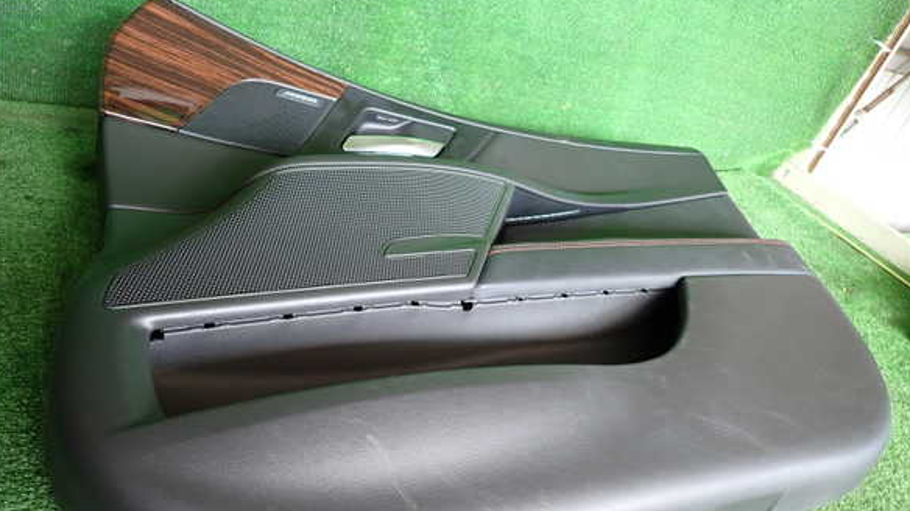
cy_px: 302
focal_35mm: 28
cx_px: 447
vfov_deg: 41.3
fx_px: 675
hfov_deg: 67.9
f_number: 2
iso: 250
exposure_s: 1/125
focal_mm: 4.5
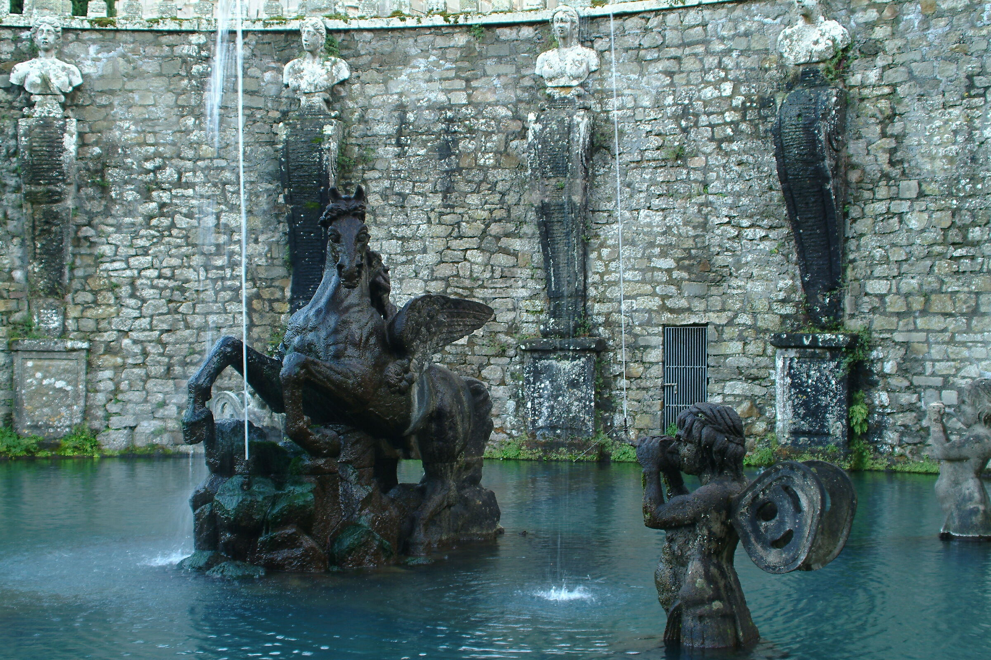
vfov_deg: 25.8
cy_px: 330
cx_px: 496
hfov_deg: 37.9
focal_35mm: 52
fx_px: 1445
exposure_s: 1/15
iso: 200
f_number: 5.6
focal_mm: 35
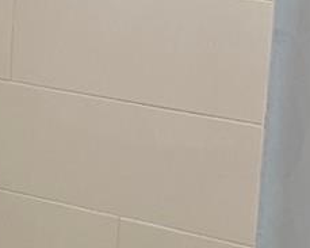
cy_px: -23
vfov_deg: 11.4
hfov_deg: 13.7
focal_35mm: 133
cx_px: -148
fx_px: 1220
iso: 64
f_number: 1.6
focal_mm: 4.2
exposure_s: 1/60
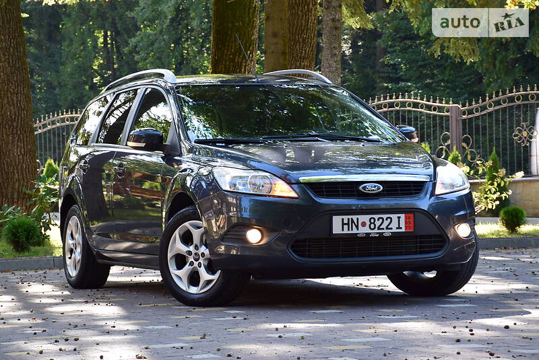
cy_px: 180
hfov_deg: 15.2
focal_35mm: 135
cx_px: 270
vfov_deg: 10.2
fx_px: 2023
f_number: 9
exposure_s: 1/100
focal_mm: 90
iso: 400
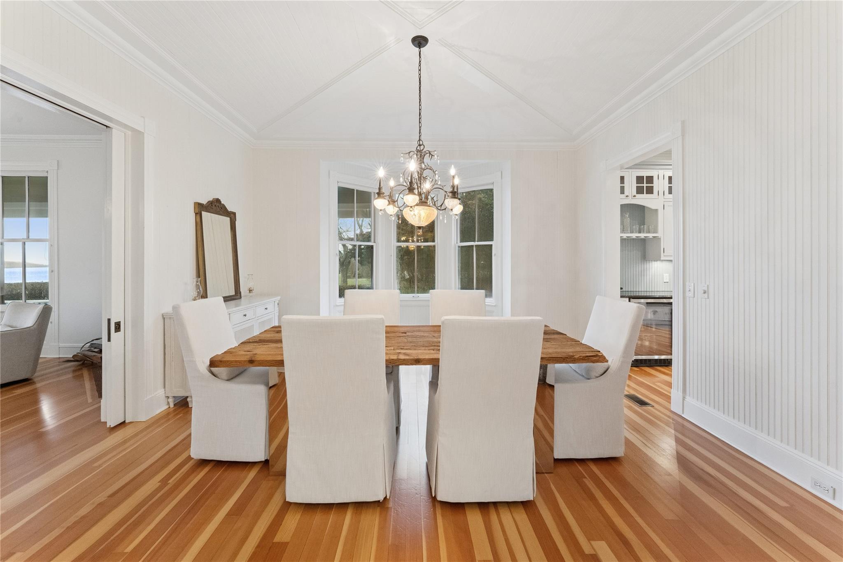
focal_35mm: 14
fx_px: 328
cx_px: 422
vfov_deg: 81.2
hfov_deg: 104.3
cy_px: 281
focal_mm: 14
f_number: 10
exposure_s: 1/30
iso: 3200
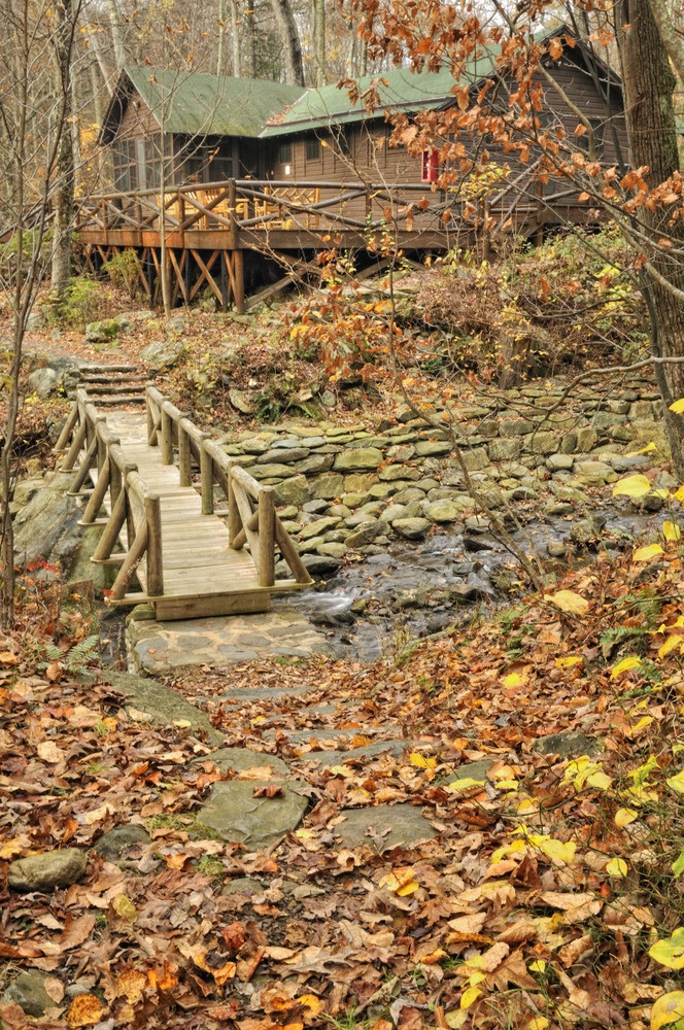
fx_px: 1115
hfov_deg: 34.1
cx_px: 342
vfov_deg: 49.6
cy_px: 515
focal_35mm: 39
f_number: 22
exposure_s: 1/4
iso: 400
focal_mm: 26
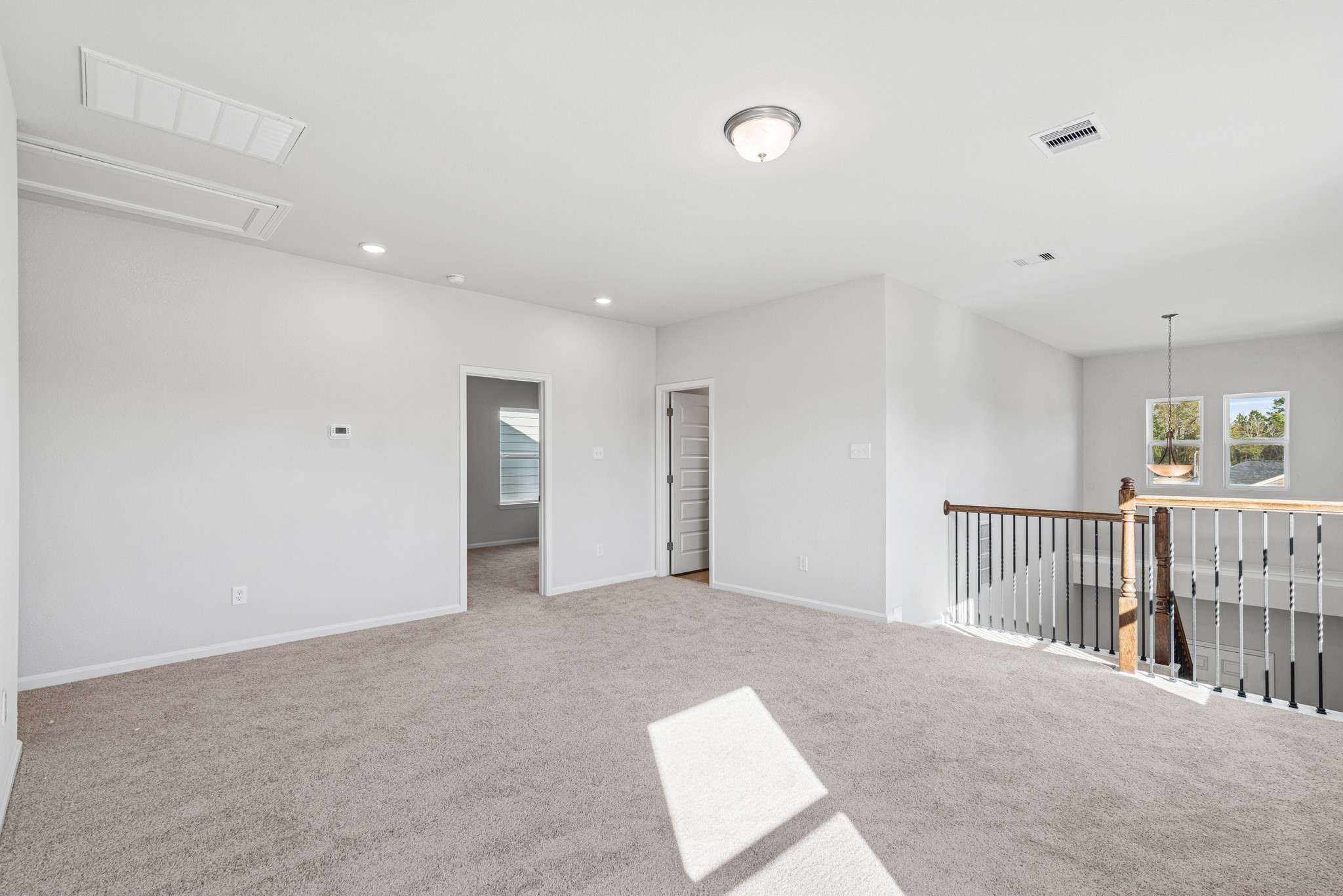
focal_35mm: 16
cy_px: 448
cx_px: 672
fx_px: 597
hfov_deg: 96.7
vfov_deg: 73.8
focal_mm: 16
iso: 100
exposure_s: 1/30
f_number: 9
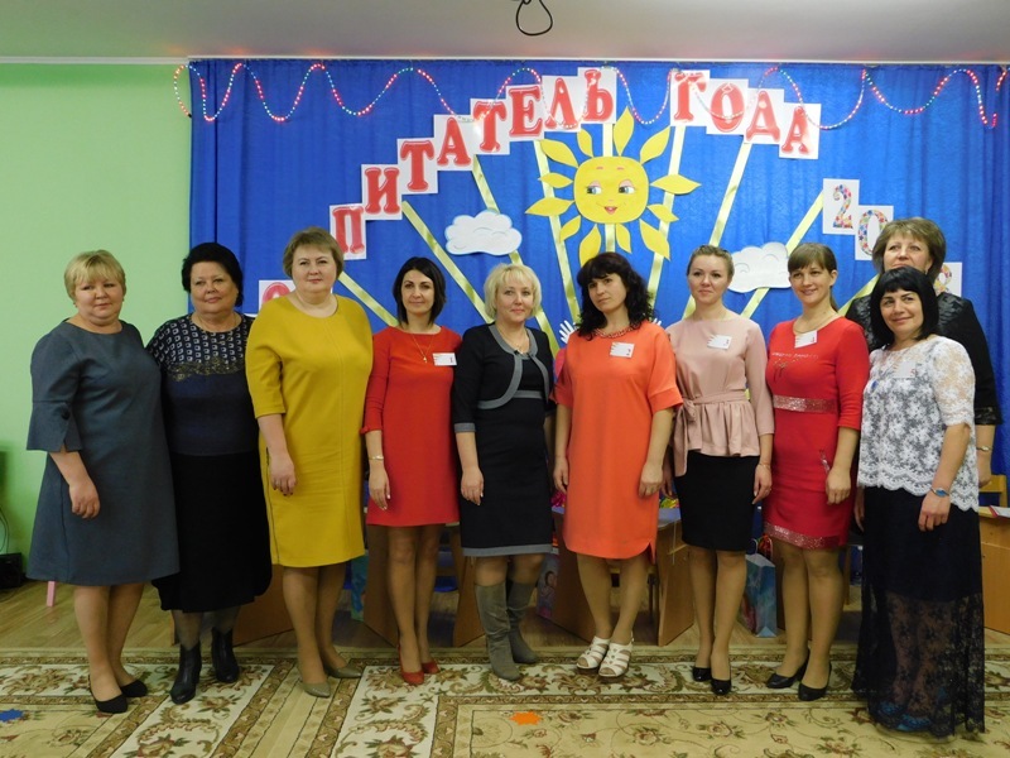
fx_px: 875
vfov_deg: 46.8
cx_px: 505
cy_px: 379
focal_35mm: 30
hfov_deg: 60.0
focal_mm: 5.3
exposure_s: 1/30
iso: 250
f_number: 3.2
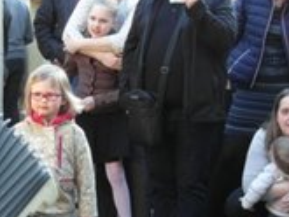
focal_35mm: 124
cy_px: 181
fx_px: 1036
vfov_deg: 11.9
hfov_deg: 15.8
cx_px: 88
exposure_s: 1/45
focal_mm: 6.8
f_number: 3.6
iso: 120
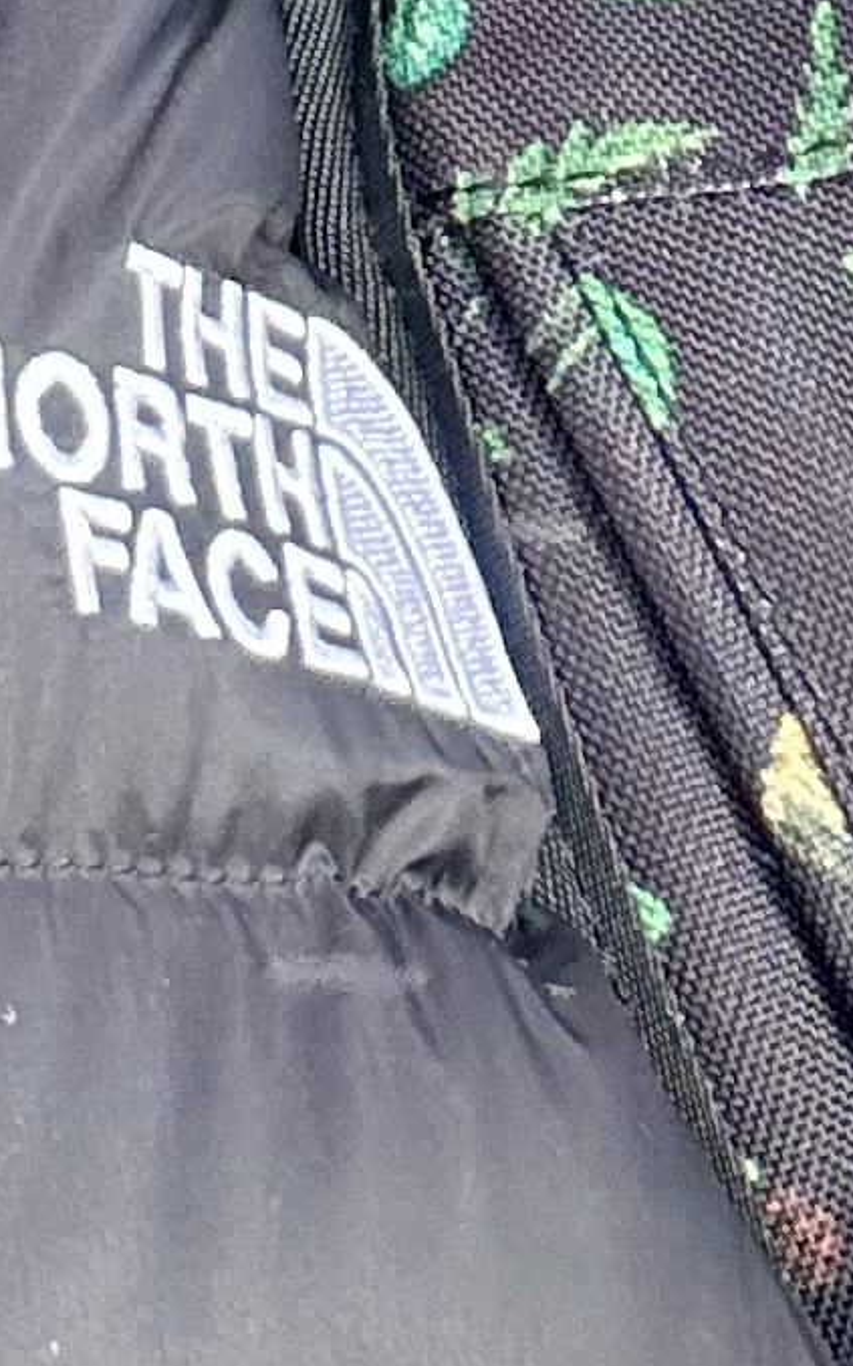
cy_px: -1410
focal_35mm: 145
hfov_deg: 8.8
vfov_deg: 12.6
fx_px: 5394
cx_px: -544
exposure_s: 1/338
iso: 25
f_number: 1.9
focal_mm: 2.7
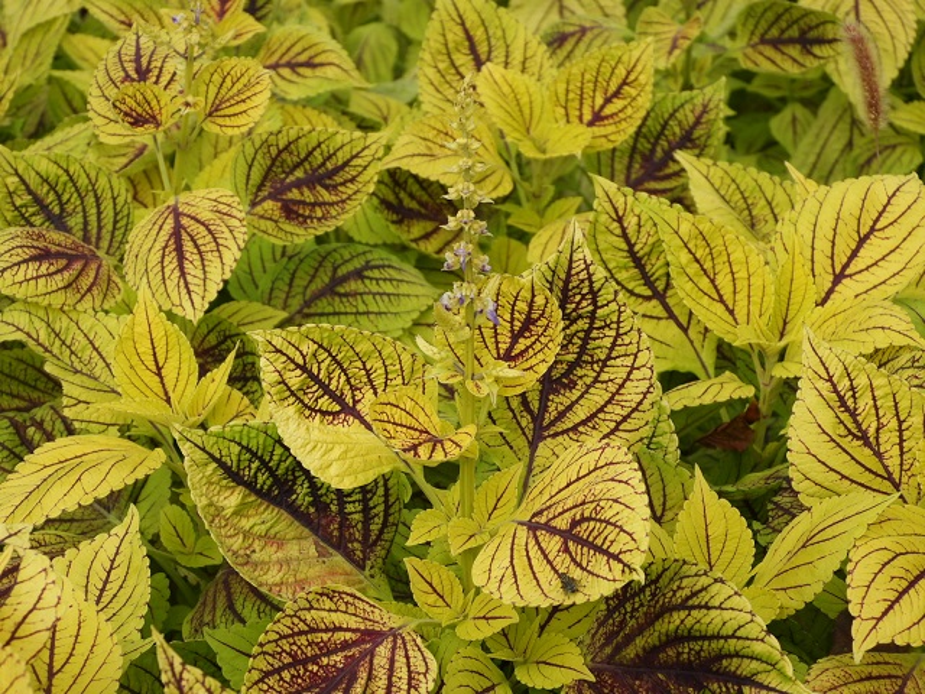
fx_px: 2592
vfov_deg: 15.2
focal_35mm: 97
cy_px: 347
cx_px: 462
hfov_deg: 20.2
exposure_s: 1/400
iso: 100
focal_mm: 17.5
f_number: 3.5
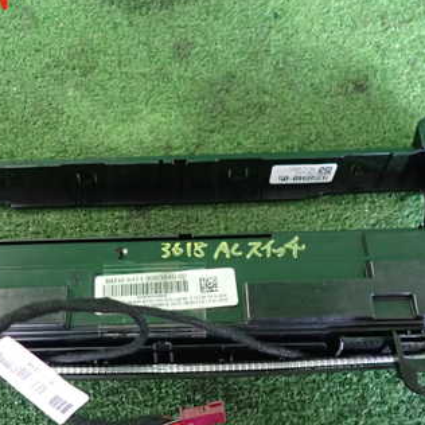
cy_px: 286
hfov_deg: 39.8
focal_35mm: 42
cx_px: 167
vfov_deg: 39.5
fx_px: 583
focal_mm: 4.5
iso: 400
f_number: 2
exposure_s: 1/30
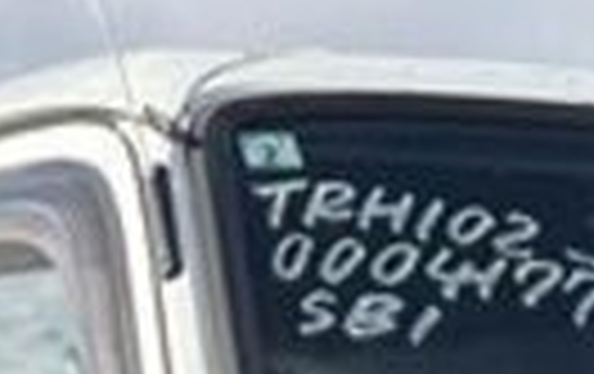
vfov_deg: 6.9
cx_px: 639
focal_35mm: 167
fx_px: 2708
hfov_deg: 12.3
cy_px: 1230
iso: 50
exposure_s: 1/2342
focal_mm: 5.96
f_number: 1.6
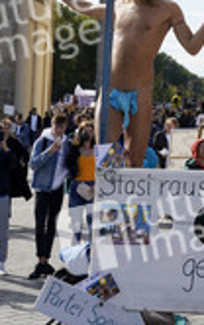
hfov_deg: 12.5
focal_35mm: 103
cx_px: 214
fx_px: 915
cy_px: -65
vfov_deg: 19.1
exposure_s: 1/400
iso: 160
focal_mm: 42
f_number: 9
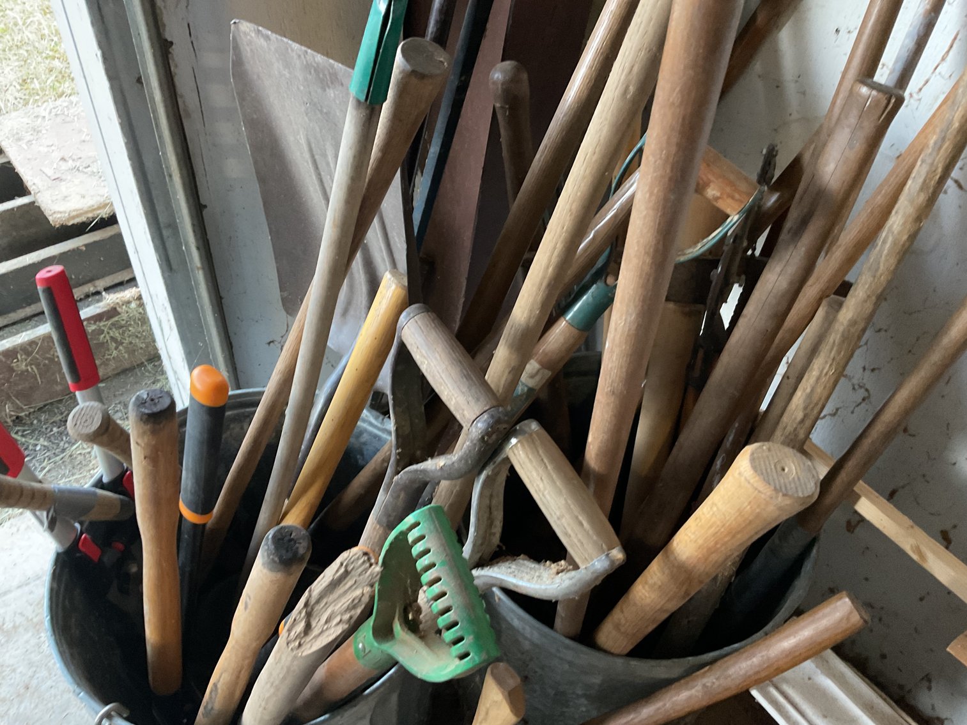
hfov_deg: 61.7
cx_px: 484
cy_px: 362
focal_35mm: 29
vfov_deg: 48.2
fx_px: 810
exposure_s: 1/30
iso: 320
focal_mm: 3
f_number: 1.8
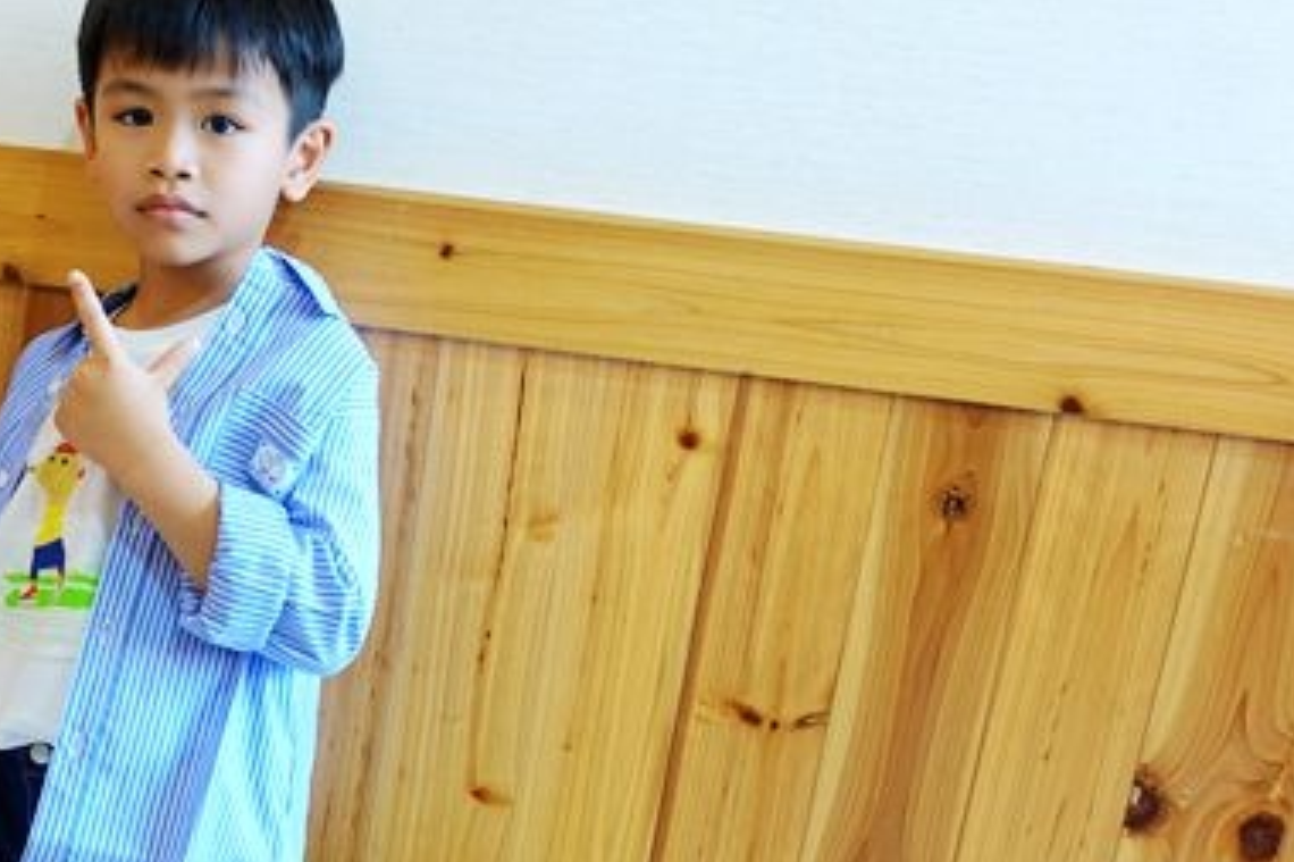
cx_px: 235
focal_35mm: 41
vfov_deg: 32.3
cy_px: 571
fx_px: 1473
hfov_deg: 44.8
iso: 125
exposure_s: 1/30
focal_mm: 8.8
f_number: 2
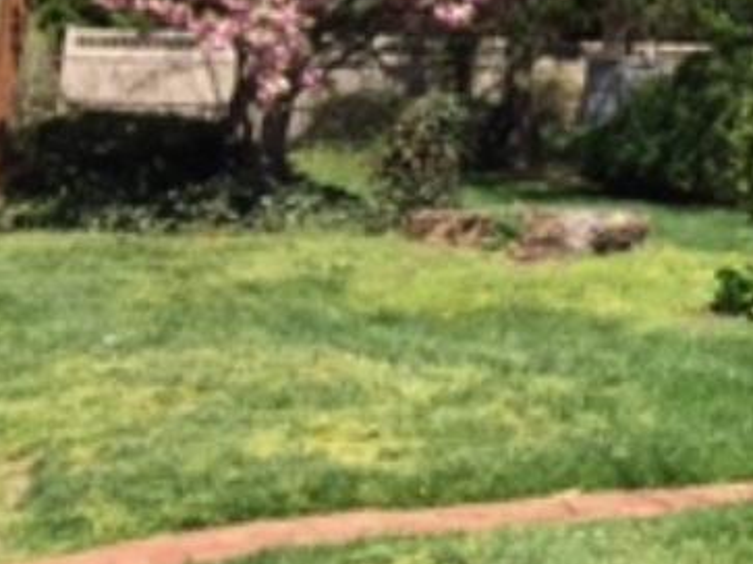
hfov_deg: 14.8
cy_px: -373
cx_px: 1377
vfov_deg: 12.1
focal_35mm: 115
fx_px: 2501
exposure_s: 1/1099
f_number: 2.2
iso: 32
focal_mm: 4.15
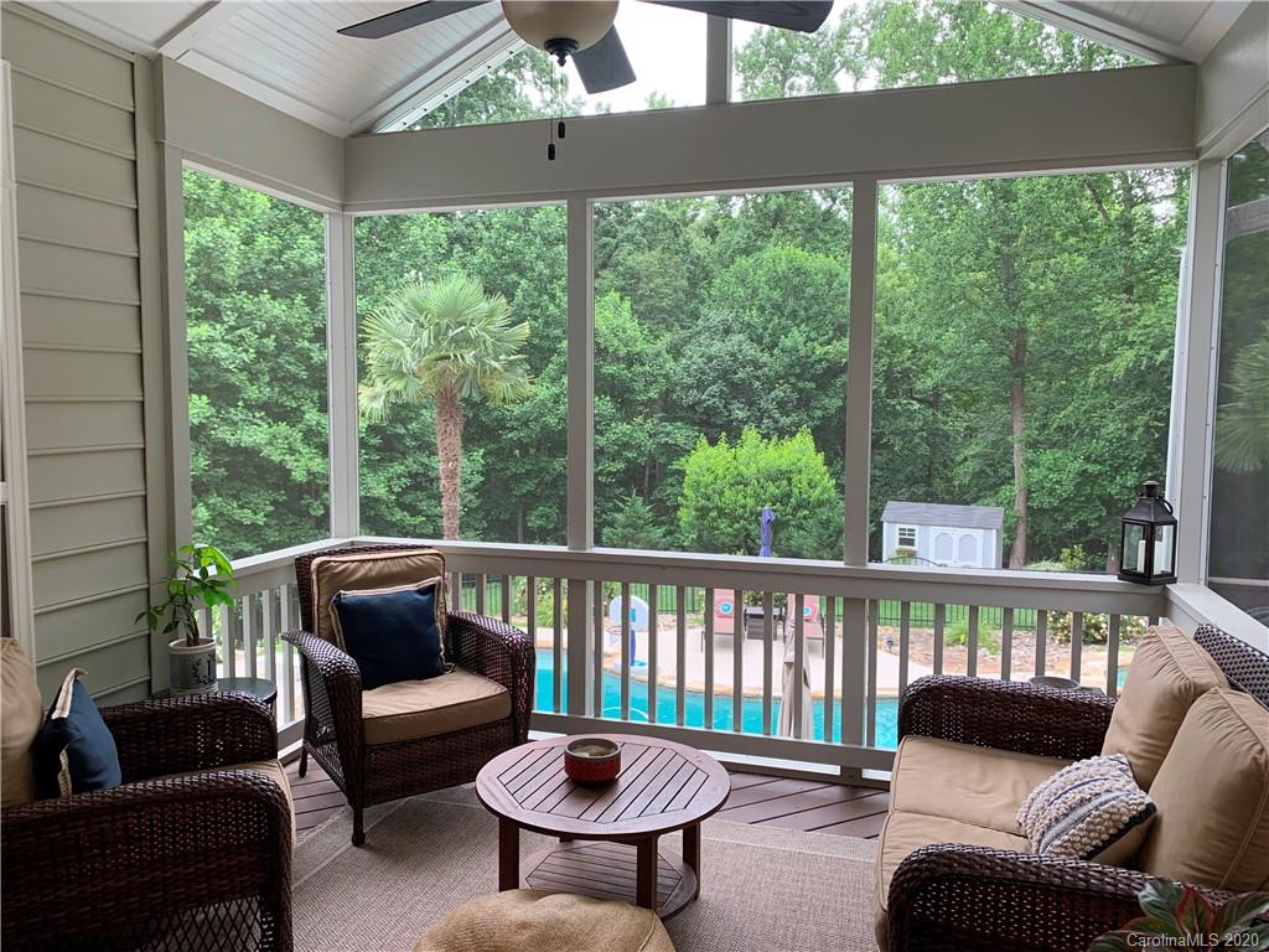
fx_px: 953
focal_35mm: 26
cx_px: 634
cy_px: 476
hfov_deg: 67.3
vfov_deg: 53.1
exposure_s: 1/60
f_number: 1.8
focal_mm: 4.25
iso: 64
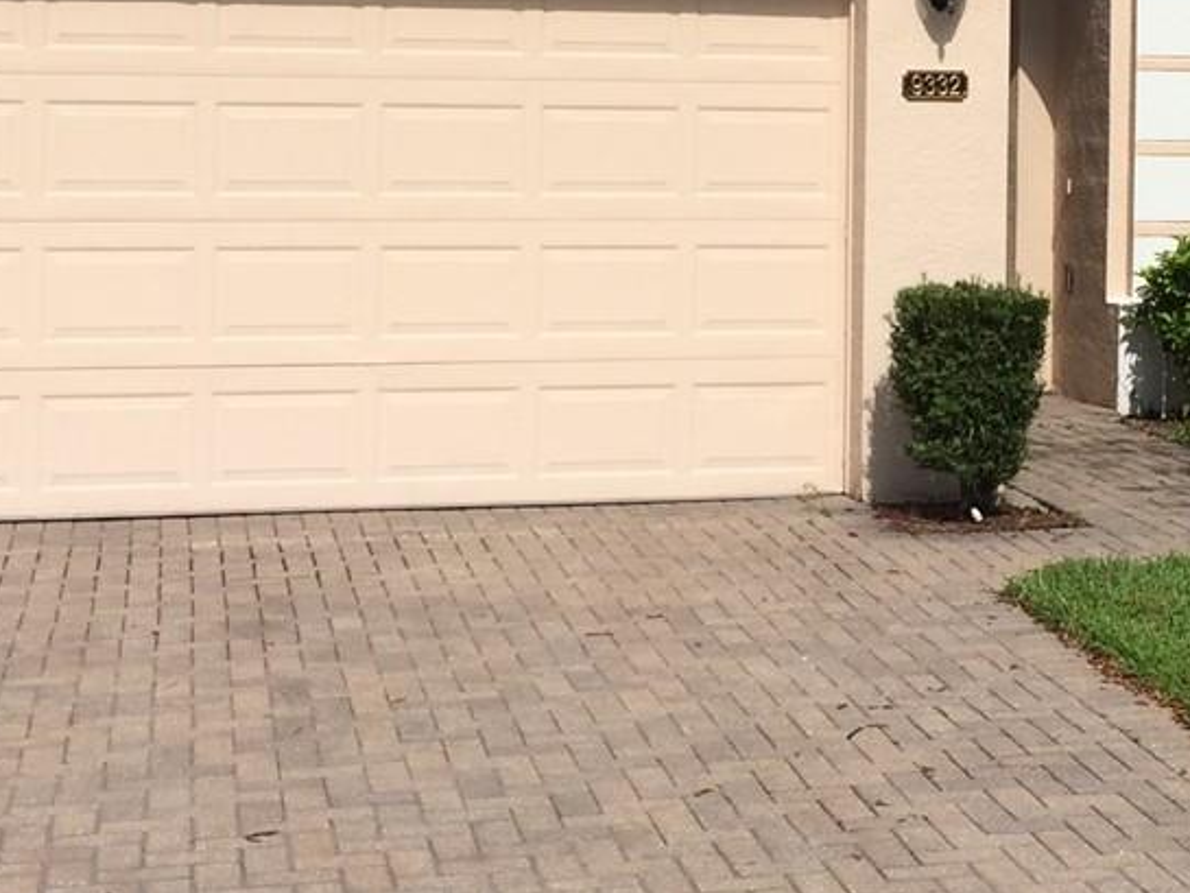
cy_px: 203
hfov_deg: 21.9
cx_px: 998
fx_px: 3026
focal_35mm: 88
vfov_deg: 16.7
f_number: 2.2
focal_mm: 4.12
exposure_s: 1/4115
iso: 40
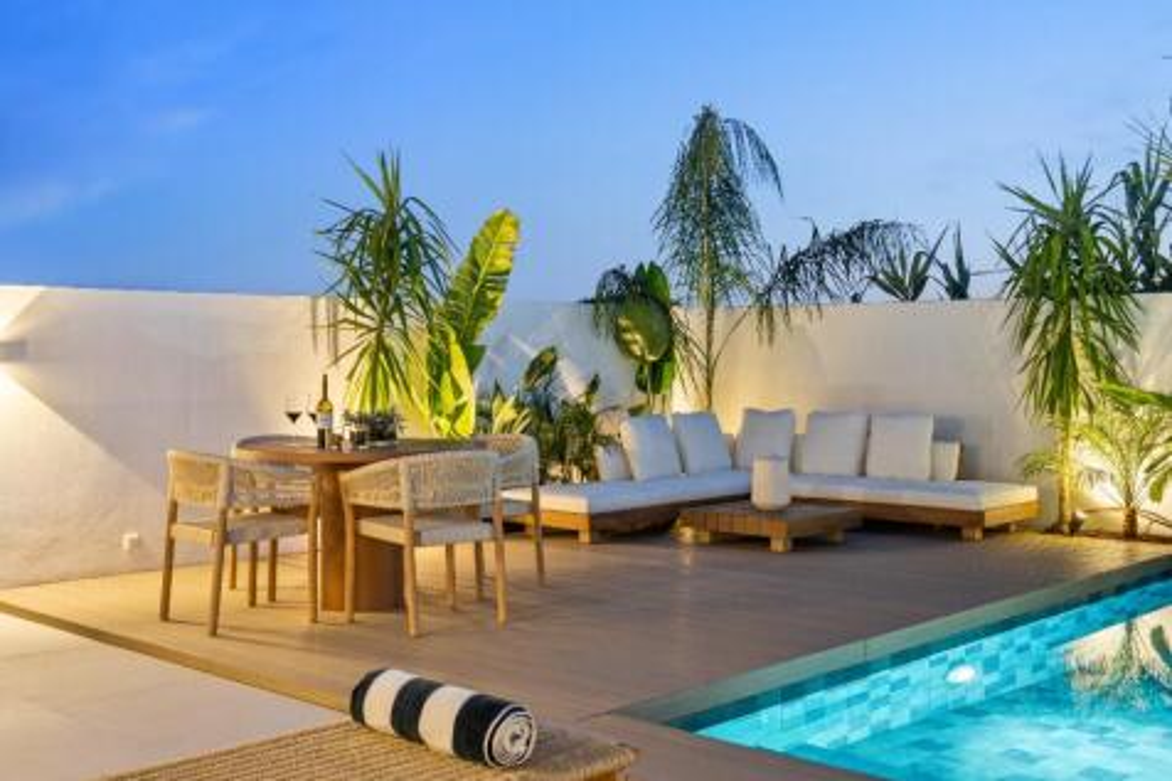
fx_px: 1302
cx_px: 586
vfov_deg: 33.4
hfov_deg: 48.5
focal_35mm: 40
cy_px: 390
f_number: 8
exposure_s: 10
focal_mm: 40
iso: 100
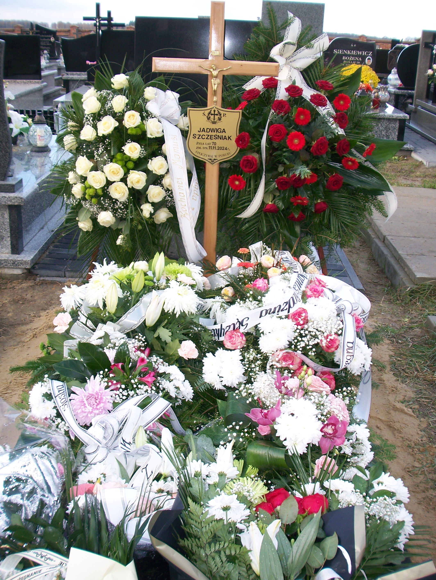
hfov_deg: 37.8
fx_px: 637
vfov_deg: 48.9
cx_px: 218
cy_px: 290
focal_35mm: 38
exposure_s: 1/100
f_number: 3.9
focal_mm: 6.3
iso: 64
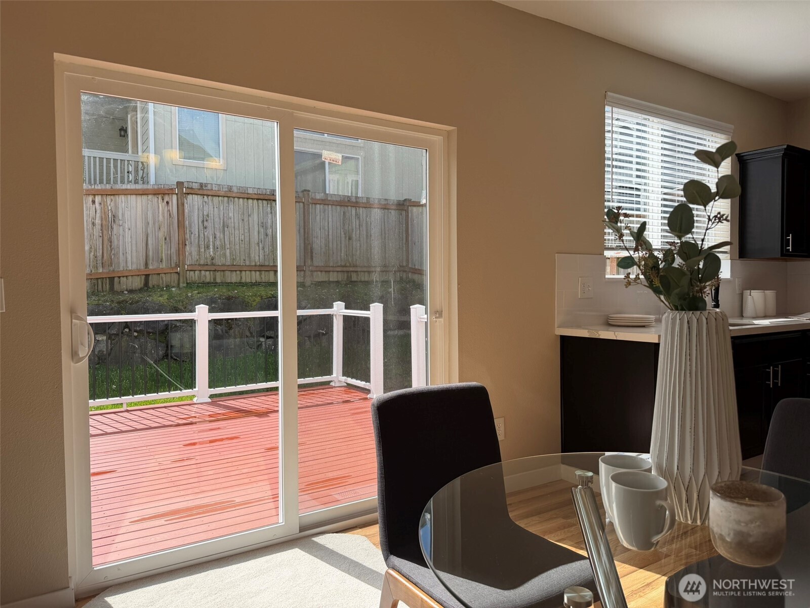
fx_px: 562
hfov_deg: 71.6
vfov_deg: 56.8
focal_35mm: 24
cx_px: 405
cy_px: 304
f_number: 1.78
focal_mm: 6.76
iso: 80
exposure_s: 1/1437
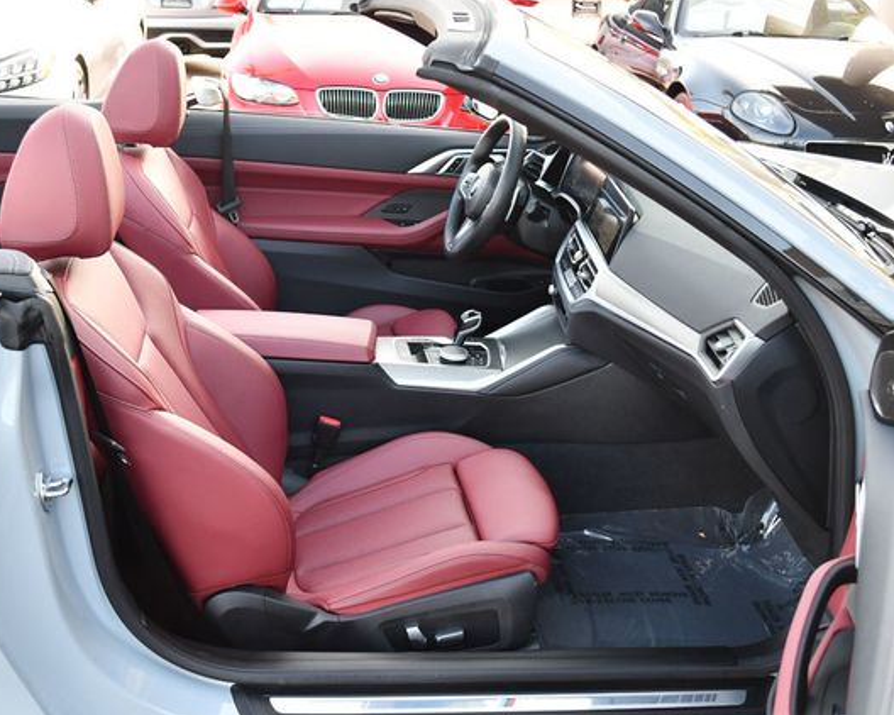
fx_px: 1084
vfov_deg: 36.5
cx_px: 354
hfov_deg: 44.5
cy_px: 359
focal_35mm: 41
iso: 500
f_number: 3.5
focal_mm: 18
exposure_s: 1/250
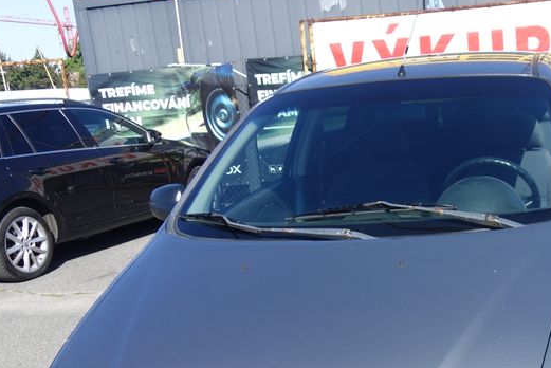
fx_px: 842
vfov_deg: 24.3
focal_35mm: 55
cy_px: 282
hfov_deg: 35.0
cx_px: 443
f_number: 1.8
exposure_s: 1/2000
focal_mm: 10.4
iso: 125
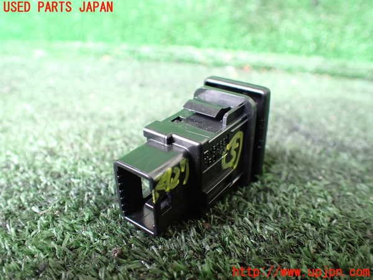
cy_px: 140
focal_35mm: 30
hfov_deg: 60.0
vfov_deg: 46.8
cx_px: 186
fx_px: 323
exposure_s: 1/60
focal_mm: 5.4
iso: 800
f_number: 2.3
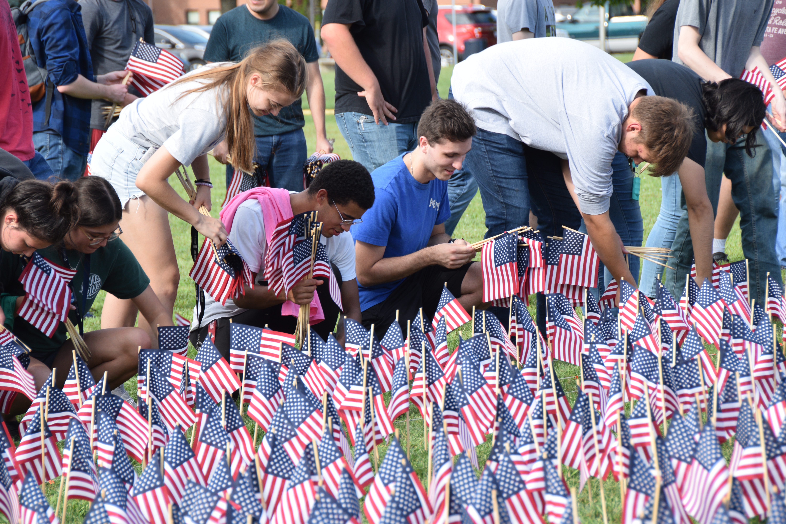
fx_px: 4257
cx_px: 393
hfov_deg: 10.5
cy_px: 262
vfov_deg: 7.0
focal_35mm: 195
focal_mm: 130
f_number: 8
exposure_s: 1/250
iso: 220
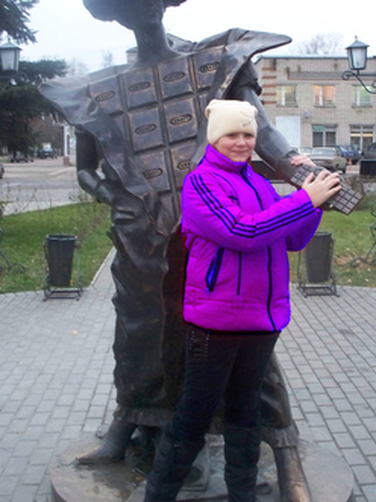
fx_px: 710
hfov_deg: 29.6
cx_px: 223
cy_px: 224
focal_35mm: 49
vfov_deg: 38.9
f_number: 2.8
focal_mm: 7.54
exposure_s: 1/30
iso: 400
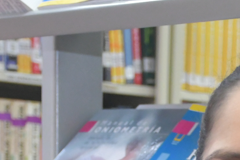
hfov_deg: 8.4
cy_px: 366
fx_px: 1613
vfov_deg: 5.5
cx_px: 317
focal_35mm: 242
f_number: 4.2
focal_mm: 35
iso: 2500
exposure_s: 1/125
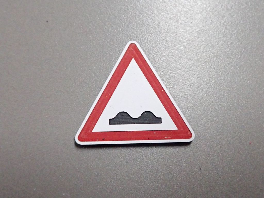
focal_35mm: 30
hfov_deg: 60.0
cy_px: 99
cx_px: 132
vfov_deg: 46.8
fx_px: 229
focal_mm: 5.5
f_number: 2.3
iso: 640
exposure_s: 1/160
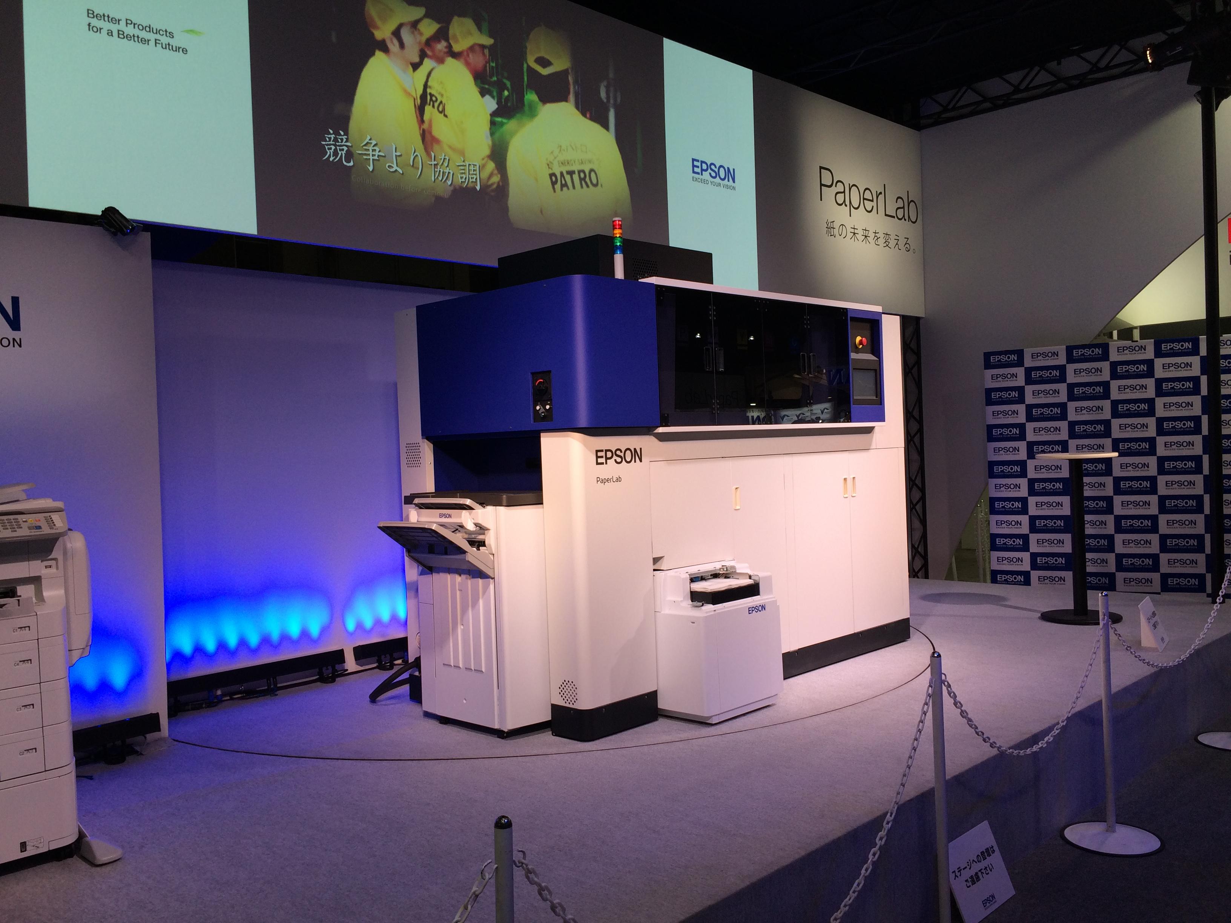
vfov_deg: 48.2
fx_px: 1031
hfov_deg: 61.7
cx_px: 616
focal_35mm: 29
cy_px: 462
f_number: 2.2
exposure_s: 1/166
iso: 32
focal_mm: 4.15
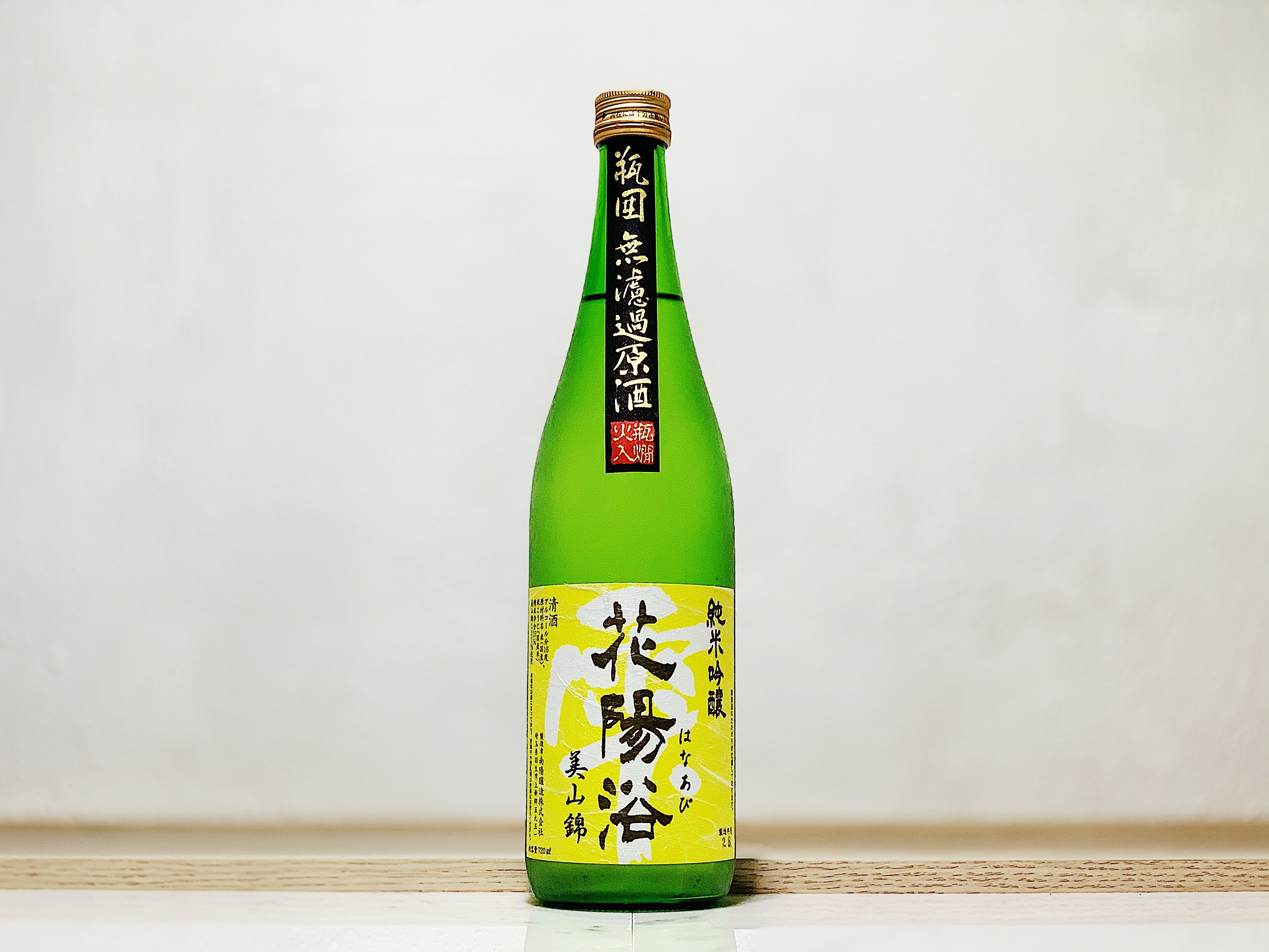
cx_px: 634
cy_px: 476
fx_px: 1906
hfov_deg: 36.8
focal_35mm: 52
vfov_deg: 28.0
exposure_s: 1/122
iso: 80
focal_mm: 6
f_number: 2.4
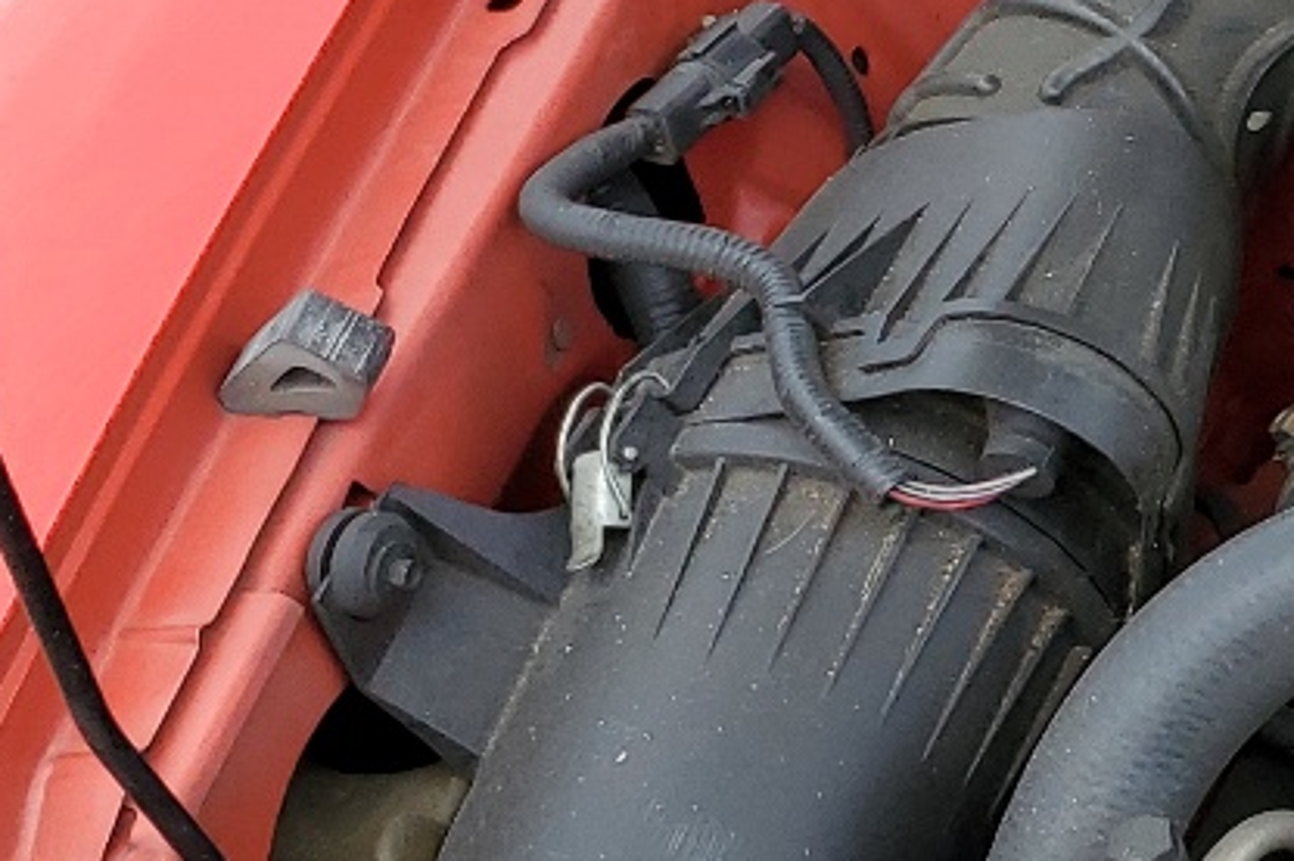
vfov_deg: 13.1
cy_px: 140
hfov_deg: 16.0
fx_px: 3737
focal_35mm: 104
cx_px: 2454
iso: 50
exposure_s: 1/556
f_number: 1.5
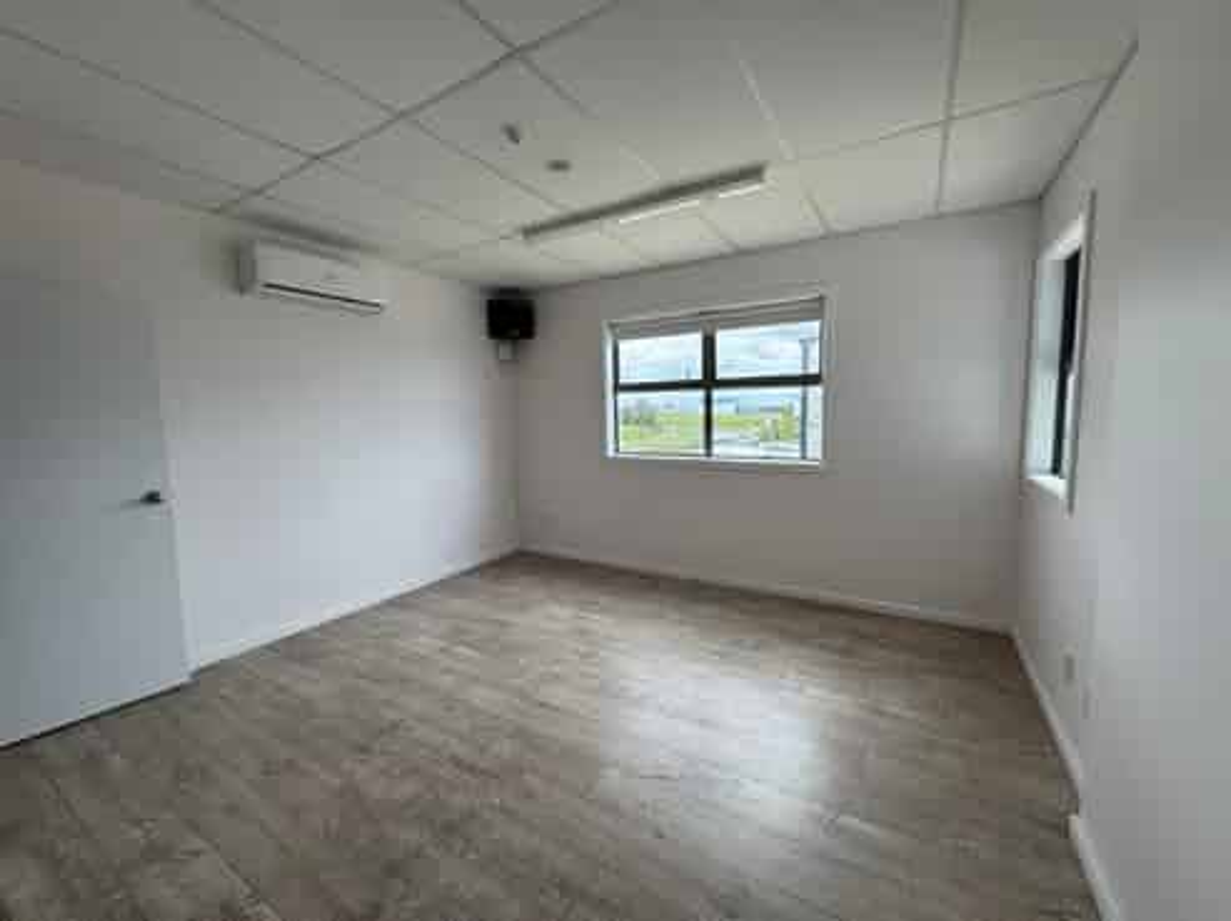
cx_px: 616
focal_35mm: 14
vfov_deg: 85.6
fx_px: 497
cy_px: 460
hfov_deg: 102.1
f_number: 2.2
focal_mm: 2.22
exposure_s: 1/224
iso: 40
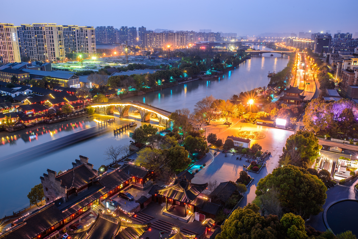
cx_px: 179
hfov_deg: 58.7
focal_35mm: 32
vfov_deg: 41.1
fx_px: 318
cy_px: 120
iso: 100
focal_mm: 32
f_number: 13
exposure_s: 30
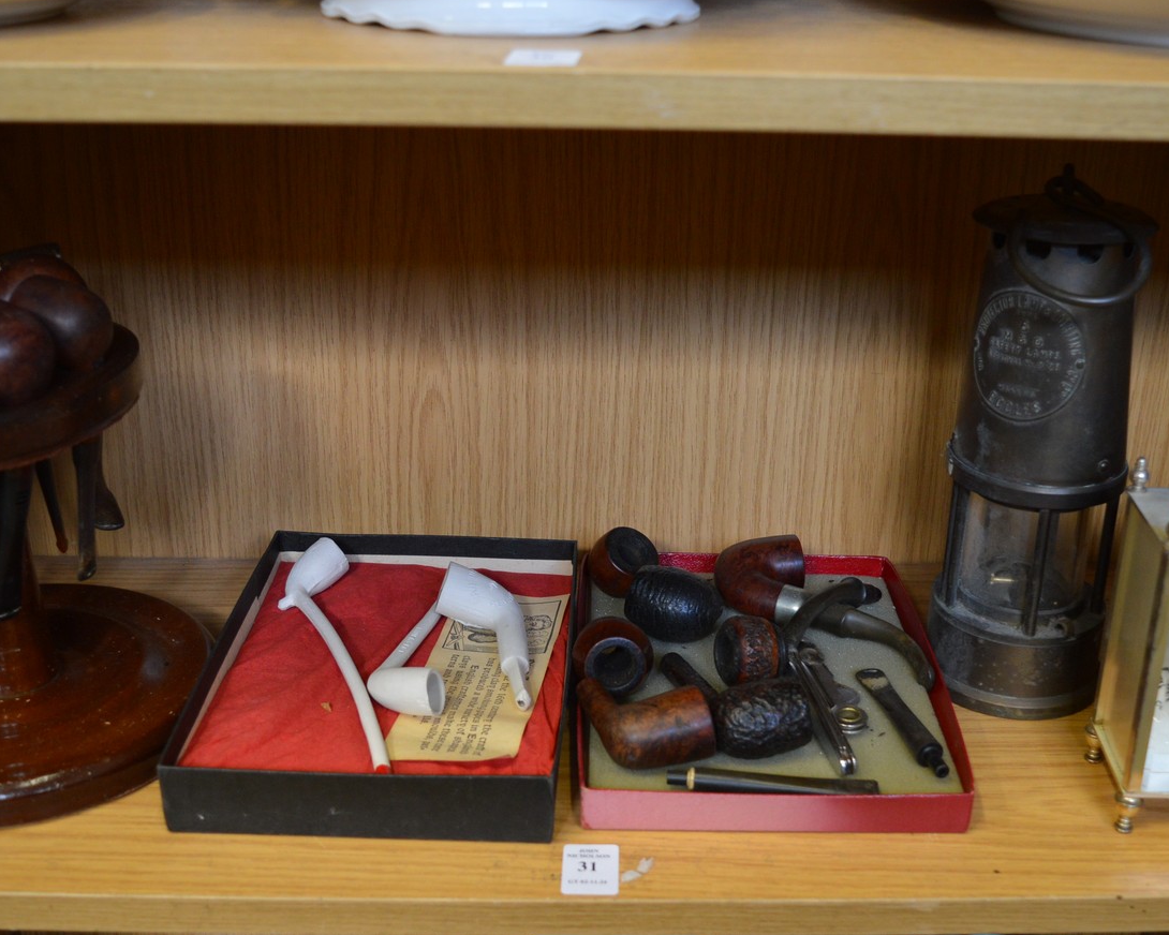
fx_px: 1545
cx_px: 631
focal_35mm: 45
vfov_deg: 33.7
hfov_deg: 41.4
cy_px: 490
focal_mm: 23
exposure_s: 1/60
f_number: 3.8
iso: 720
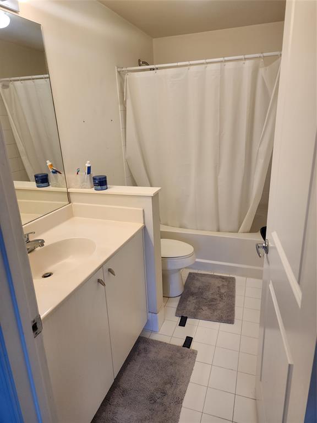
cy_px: 212
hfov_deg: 58.9
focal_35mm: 23
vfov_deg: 73.9
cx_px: 158
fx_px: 281
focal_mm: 6.4
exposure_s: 1/120
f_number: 1.8
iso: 100
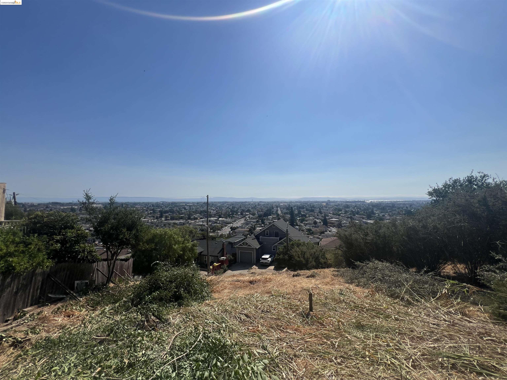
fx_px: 190
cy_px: 190
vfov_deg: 89.9
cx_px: 254
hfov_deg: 106.2
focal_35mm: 13
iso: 40
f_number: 1.8
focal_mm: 1.57
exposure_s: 1/5000
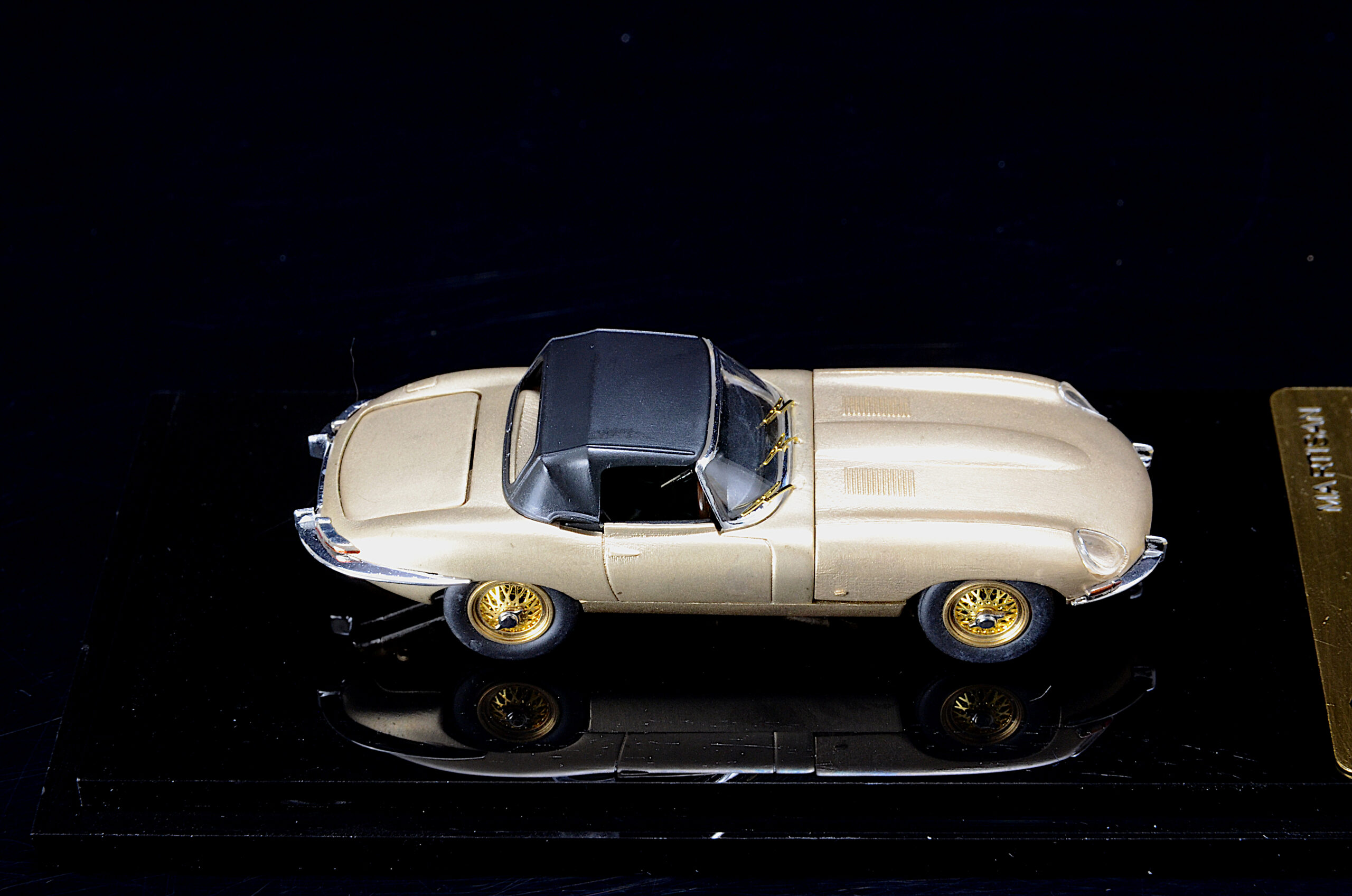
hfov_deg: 19.5
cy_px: 448
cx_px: 676
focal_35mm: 105
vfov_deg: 13.0
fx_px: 3935
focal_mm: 70
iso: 800
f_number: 18
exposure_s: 1/5
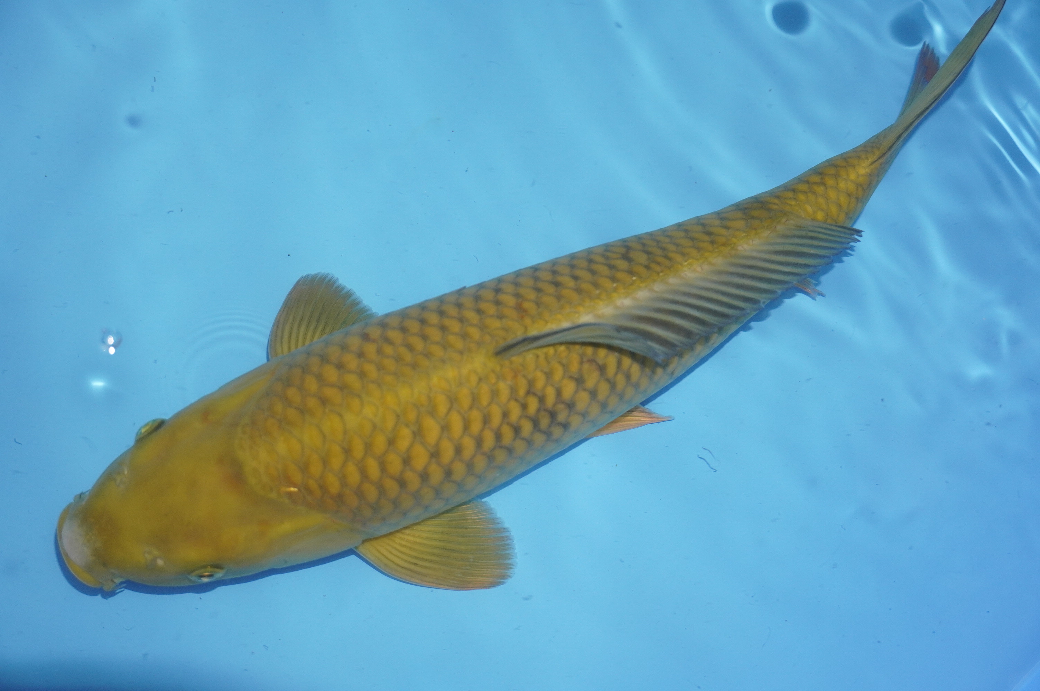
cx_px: 520
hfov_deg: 37.9
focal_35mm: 52
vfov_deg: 25.7
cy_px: 346
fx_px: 1515
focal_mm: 35
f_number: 4.5
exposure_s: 1/160
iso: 1000
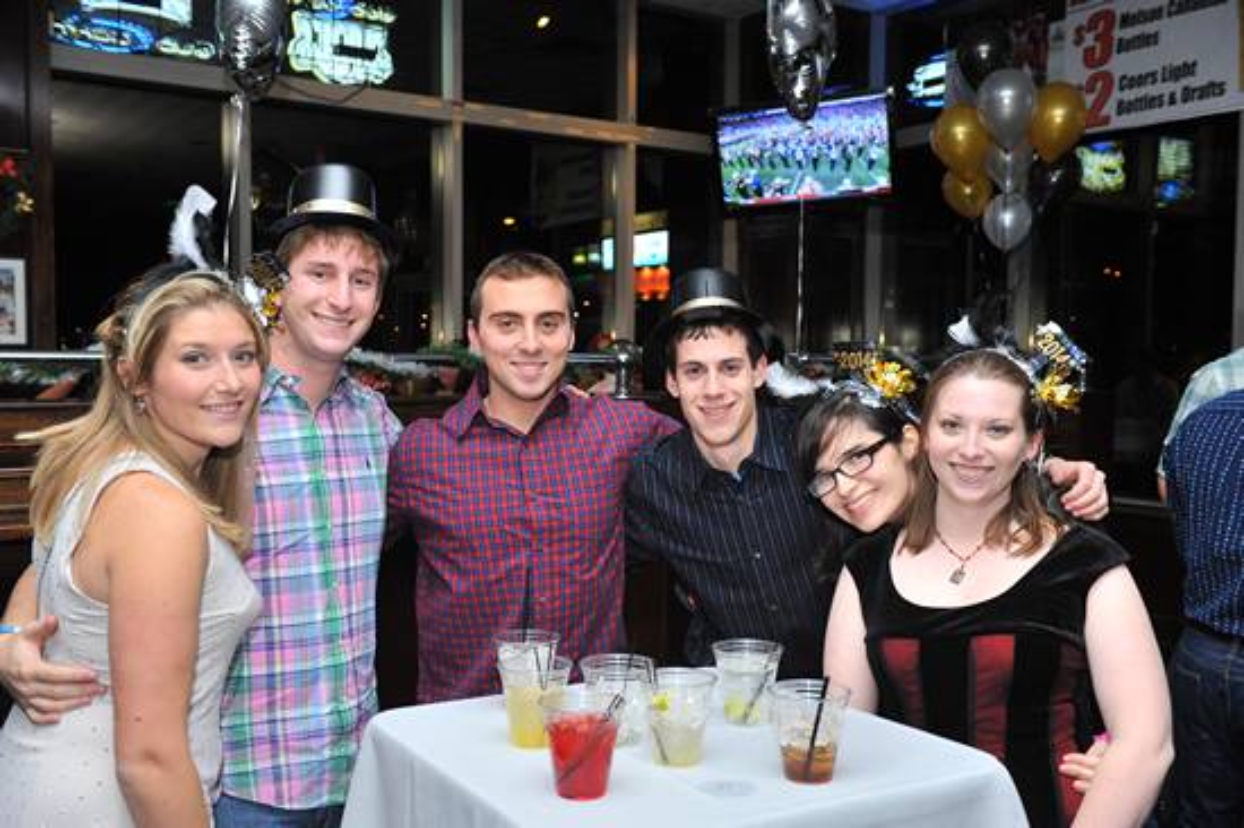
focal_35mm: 35
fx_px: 1209
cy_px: 414
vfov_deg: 37.8
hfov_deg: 54.5
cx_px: 622
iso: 1000
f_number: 5
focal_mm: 35
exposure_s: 1/100
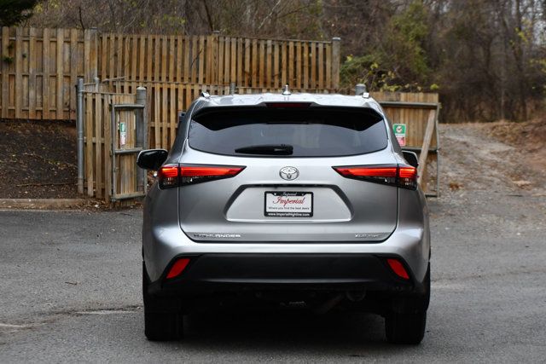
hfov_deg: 18.9
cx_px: 273
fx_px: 1638
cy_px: 182
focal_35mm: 108
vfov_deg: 12.7
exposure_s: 1/250
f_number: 5.6
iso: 200
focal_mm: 72
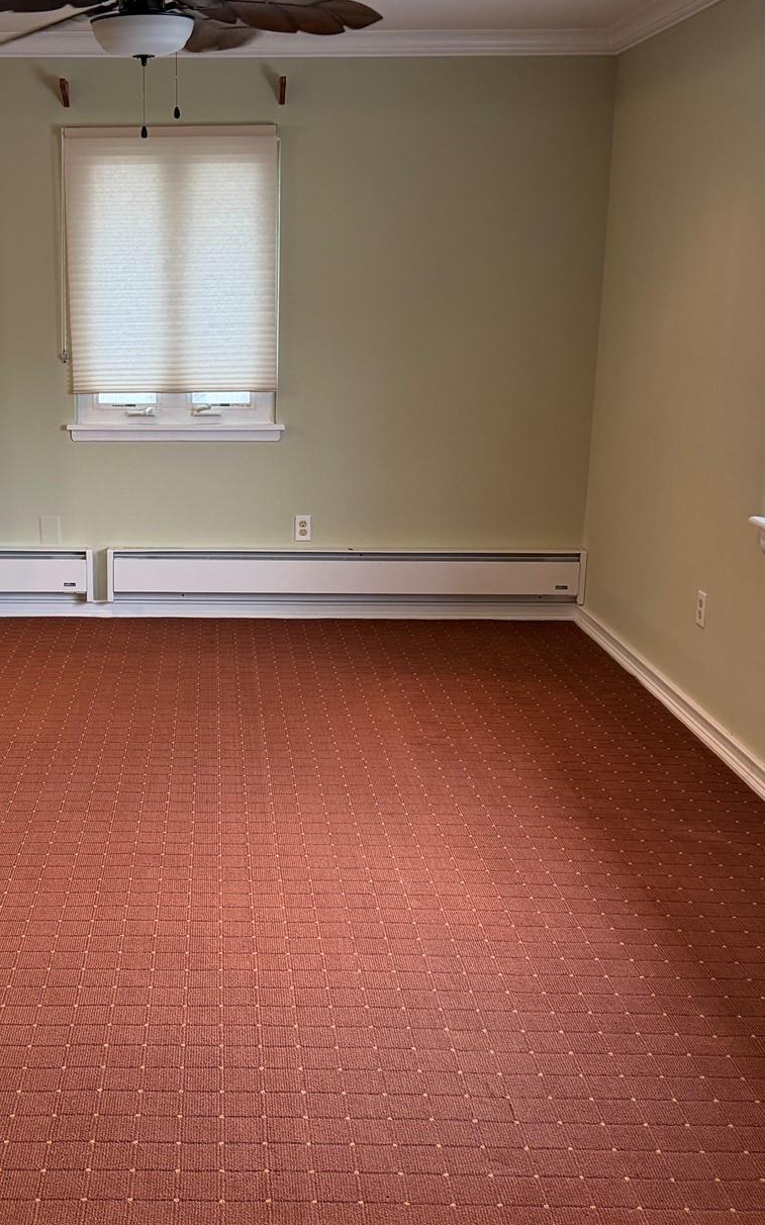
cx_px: 177
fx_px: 1435
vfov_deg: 46.2
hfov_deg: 29.3
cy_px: 634
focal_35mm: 43
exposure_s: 1/120
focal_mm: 6.76
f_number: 1.78
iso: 320
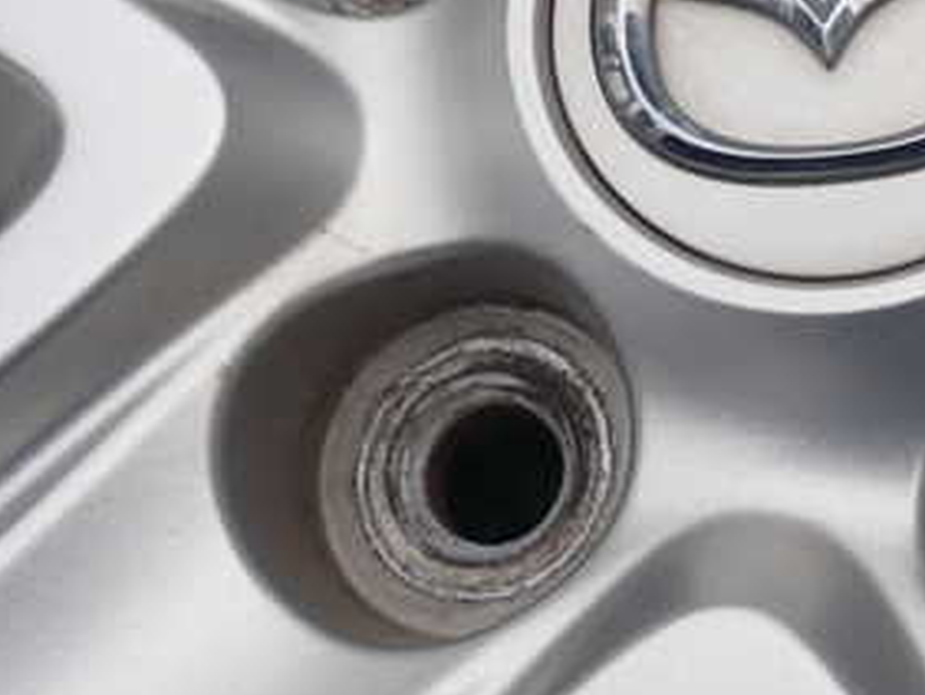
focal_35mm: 64
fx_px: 1711
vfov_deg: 22.3
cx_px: 813
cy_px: 53
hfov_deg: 29.2
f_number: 3.2
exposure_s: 1/160
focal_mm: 5.4
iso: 100
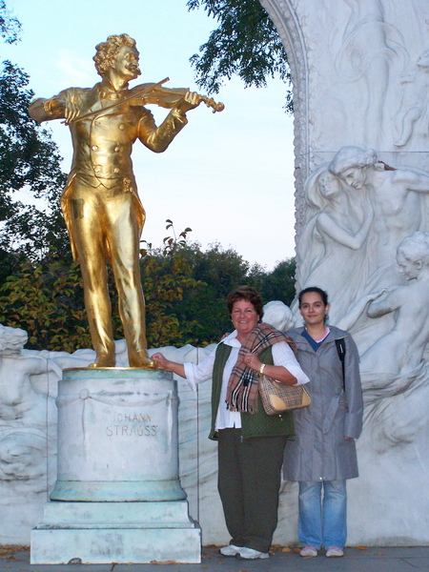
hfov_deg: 15.7
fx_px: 1553
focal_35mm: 94
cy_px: 286
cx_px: 214
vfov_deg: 20.9
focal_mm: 15.6
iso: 400
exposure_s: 1/500
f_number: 3.2
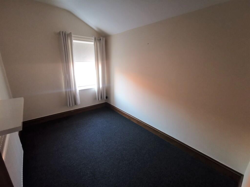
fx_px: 116
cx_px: 125
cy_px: 94
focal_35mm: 16
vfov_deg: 78.1
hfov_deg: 94.5
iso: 800
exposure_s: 1/25
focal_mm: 3.95
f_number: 2.2
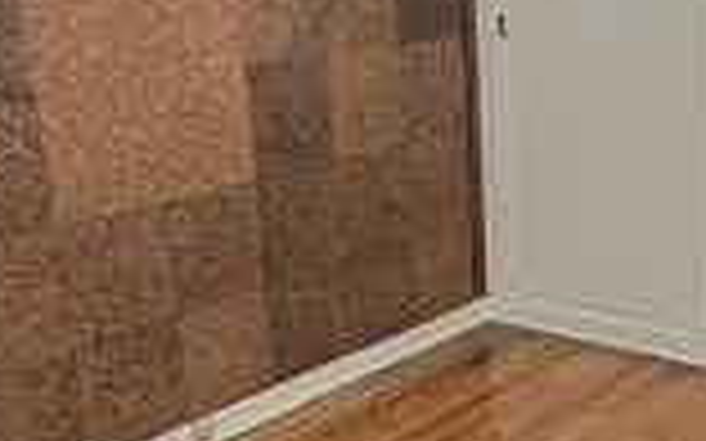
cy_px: 256
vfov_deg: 23.1
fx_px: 1077
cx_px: 508
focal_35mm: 56
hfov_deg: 35.7
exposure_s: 1/30
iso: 500
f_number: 2.2
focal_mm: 2.2
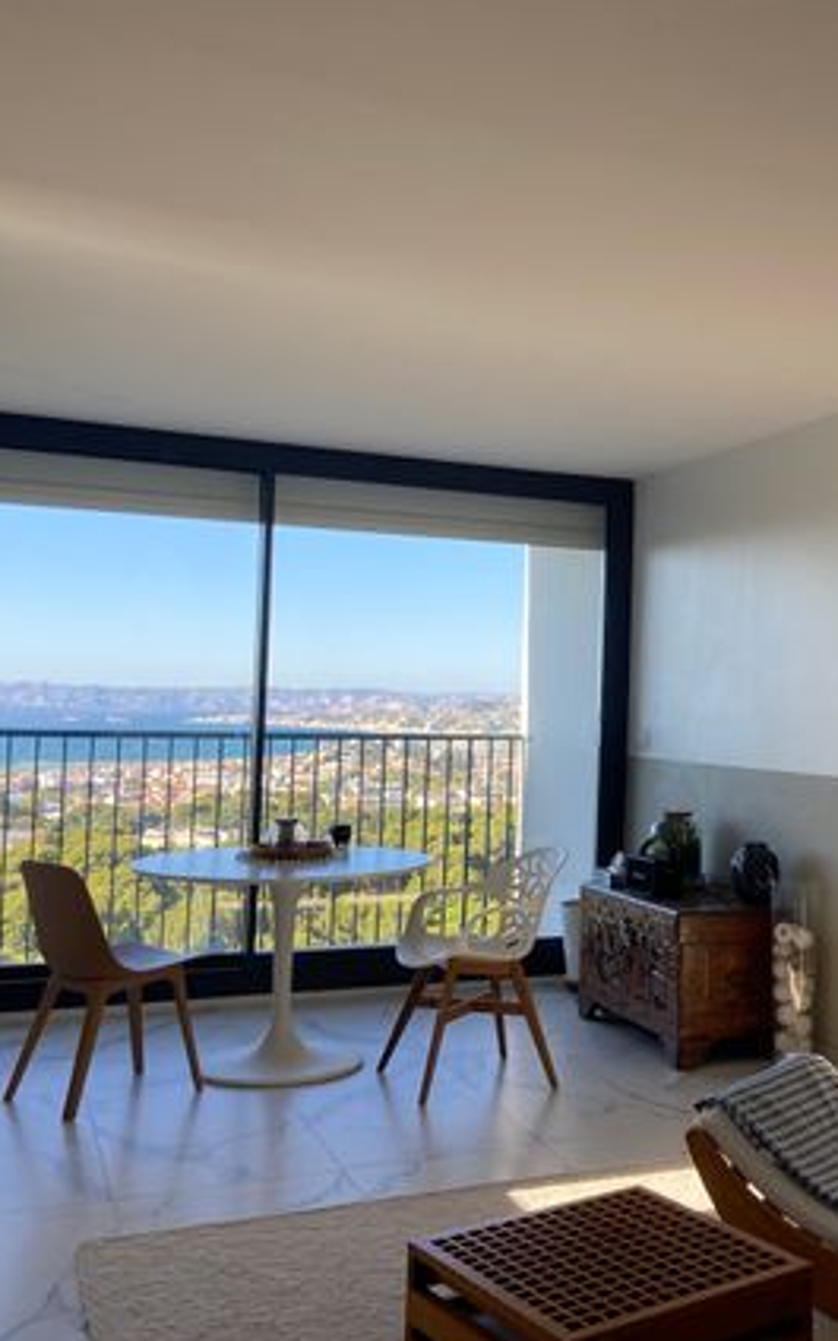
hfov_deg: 31.6
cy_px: 674
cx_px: 718
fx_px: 1425
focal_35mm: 39
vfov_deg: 50.4
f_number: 1.8
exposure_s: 1/268
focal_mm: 4.25
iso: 32
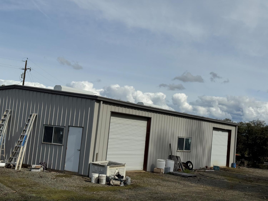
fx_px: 372
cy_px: 100
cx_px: 134
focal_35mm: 48
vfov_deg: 30.3
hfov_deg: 39.7
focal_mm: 6.76
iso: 80
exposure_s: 1/12500
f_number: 1.78
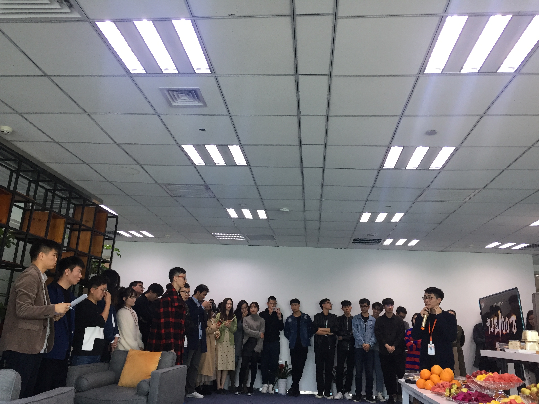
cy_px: 202
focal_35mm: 29
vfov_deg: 48.2
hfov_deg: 61.7
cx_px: 270
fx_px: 452
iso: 64
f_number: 2.2
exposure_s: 1/33
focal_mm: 4.15
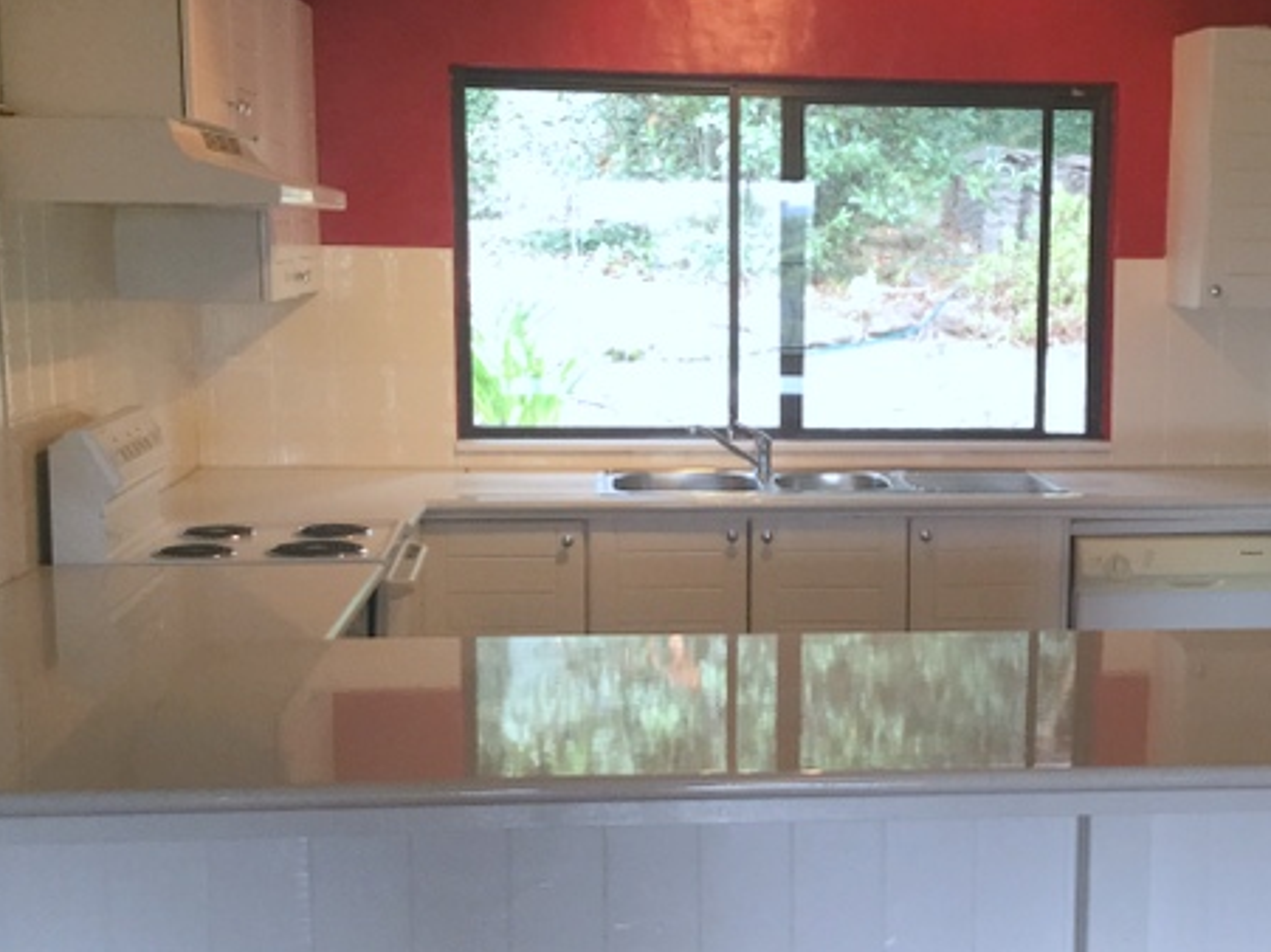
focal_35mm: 55
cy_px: 546
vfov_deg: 26.5
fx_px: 2019
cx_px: 871
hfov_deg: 34.5
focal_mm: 3.3
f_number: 2.4
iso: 80
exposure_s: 1/33
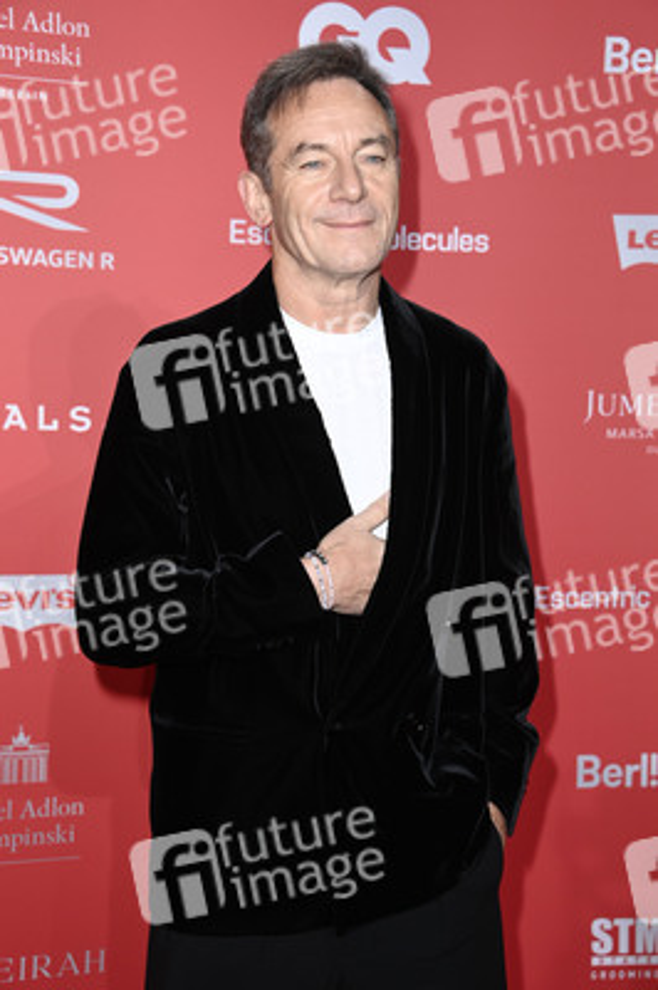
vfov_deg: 29.7
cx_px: 329
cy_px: 495
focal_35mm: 68
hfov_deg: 20.0
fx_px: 1867
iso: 800
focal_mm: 68
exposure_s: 1/250
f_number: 5.6
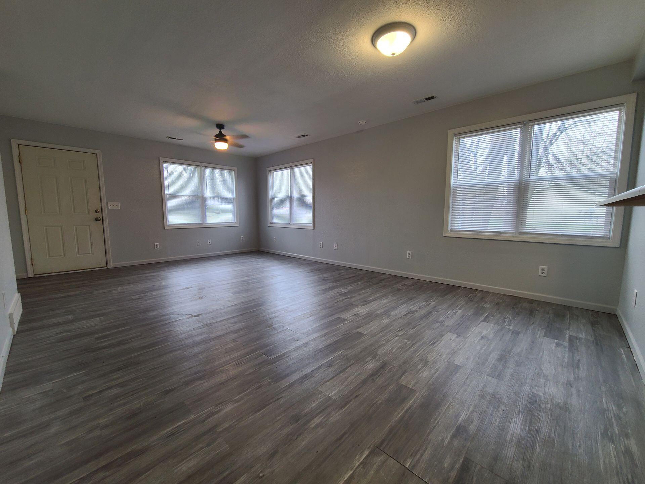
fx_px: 242
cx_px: 322
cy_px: 242
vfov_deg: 89.9
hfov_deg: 106.2
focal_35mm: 13
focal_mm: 2.2
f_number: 2.2
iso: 125
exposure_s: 1/60
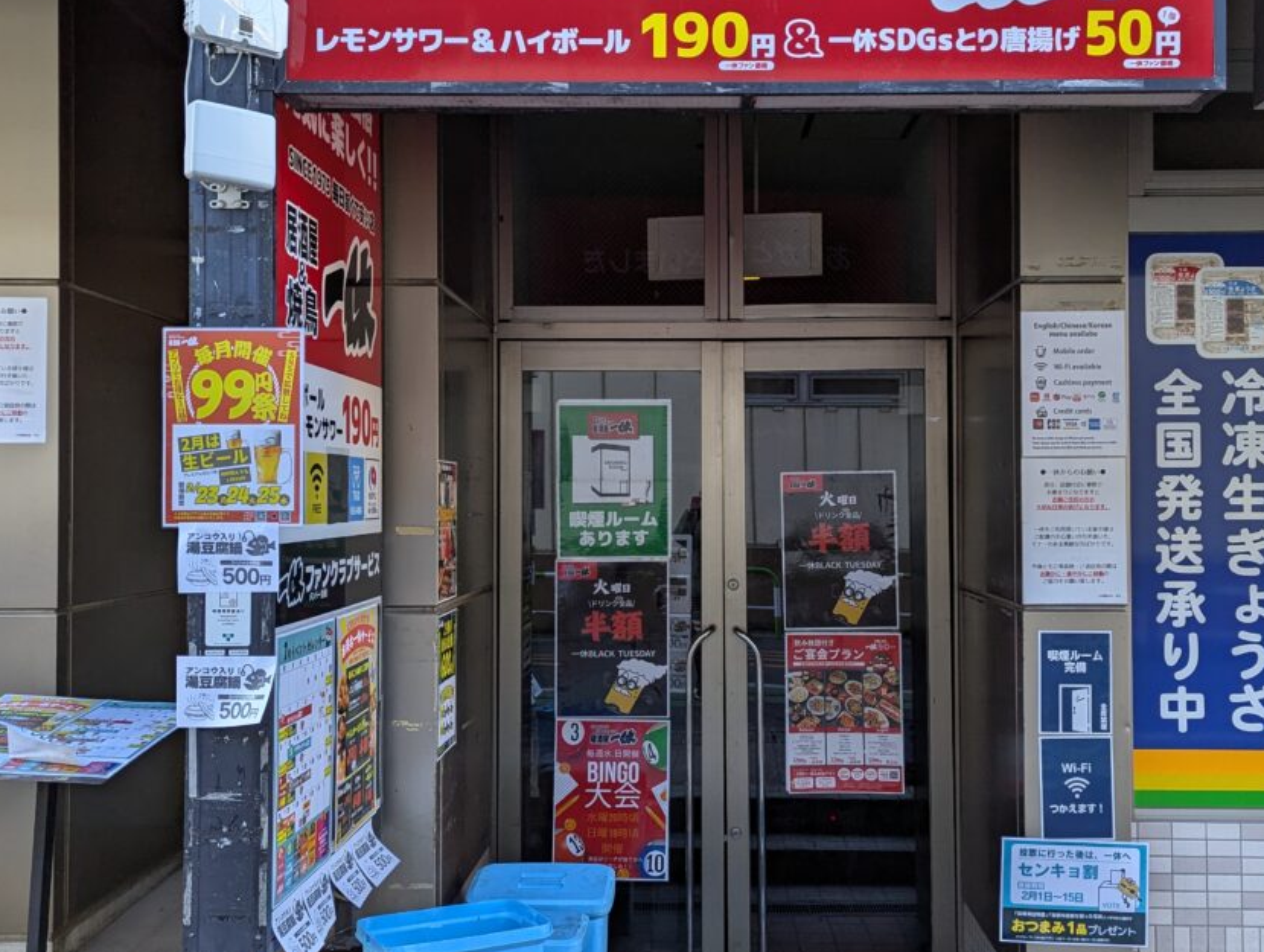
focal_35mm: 37
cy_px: 466
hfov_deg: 50.0
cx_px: 699
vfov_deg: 38.8
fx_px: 1353
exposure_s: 1/161
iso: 81
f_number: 1.85
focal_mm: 6.81
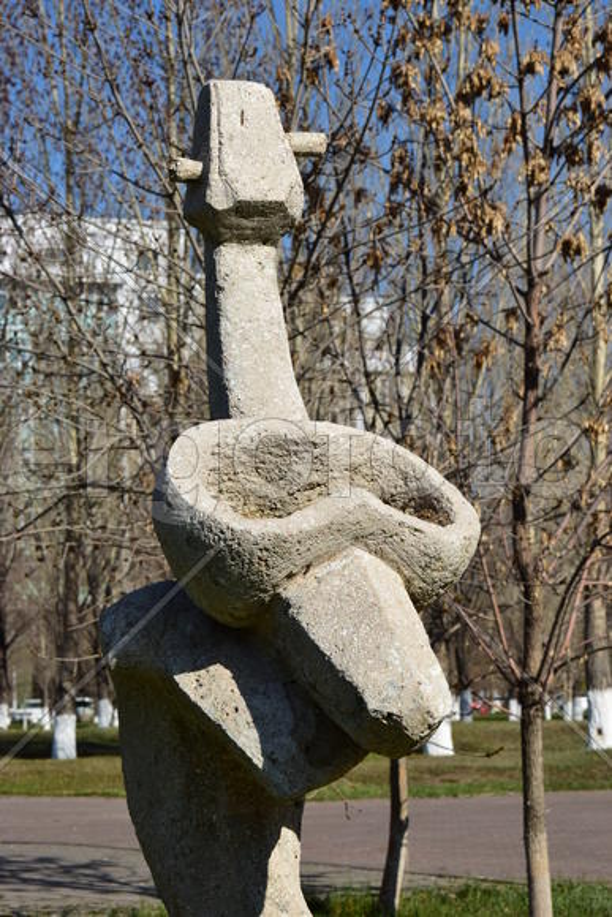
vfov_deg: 20.6
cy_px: 458
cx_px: 306
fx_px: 2523
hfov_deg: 13.8
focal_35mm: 99
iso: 100
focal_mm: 66
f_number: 10
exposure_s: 1/200
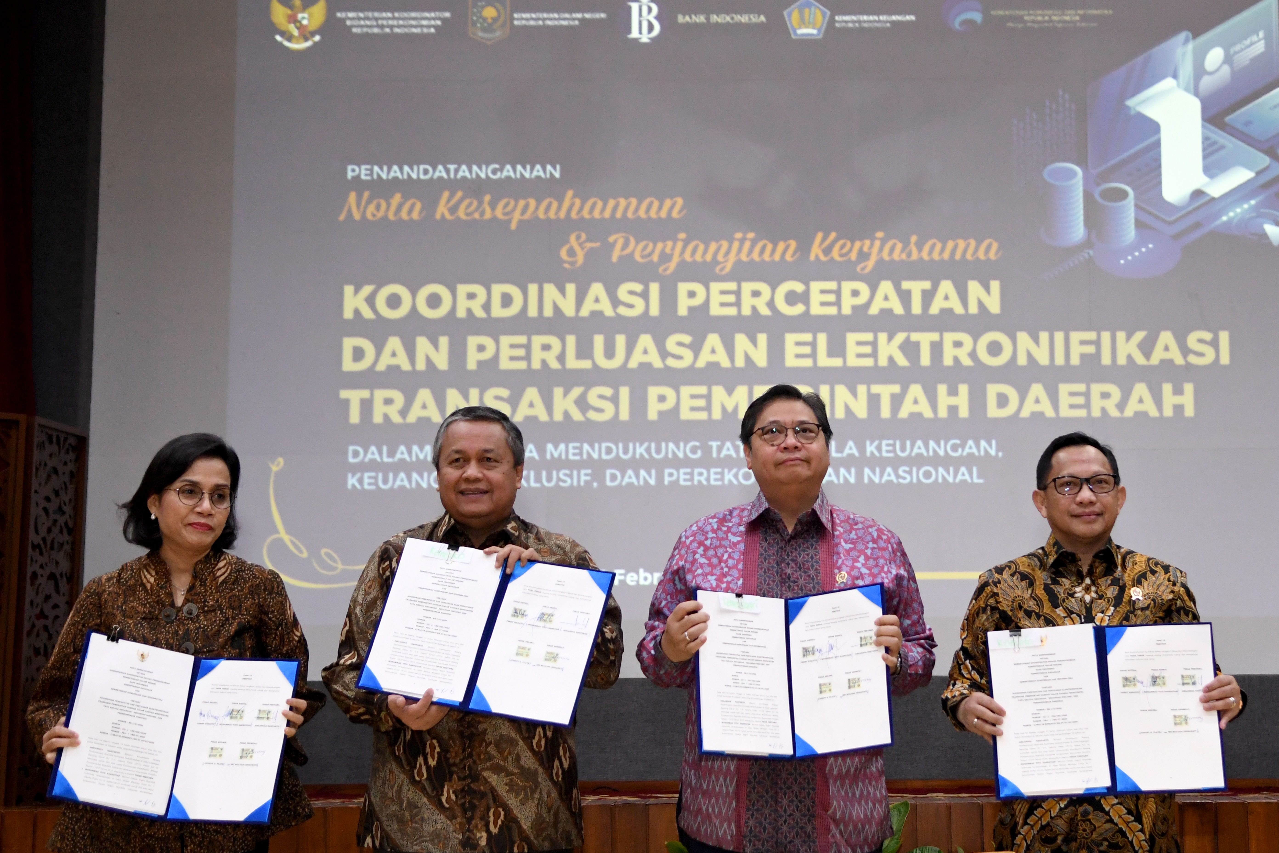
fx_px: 1492
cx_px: 640
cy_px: 426
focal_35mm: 42
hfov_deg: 46.4
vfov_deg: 31.9
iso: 2000
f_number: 2.8
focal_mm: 28
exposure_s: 1/160
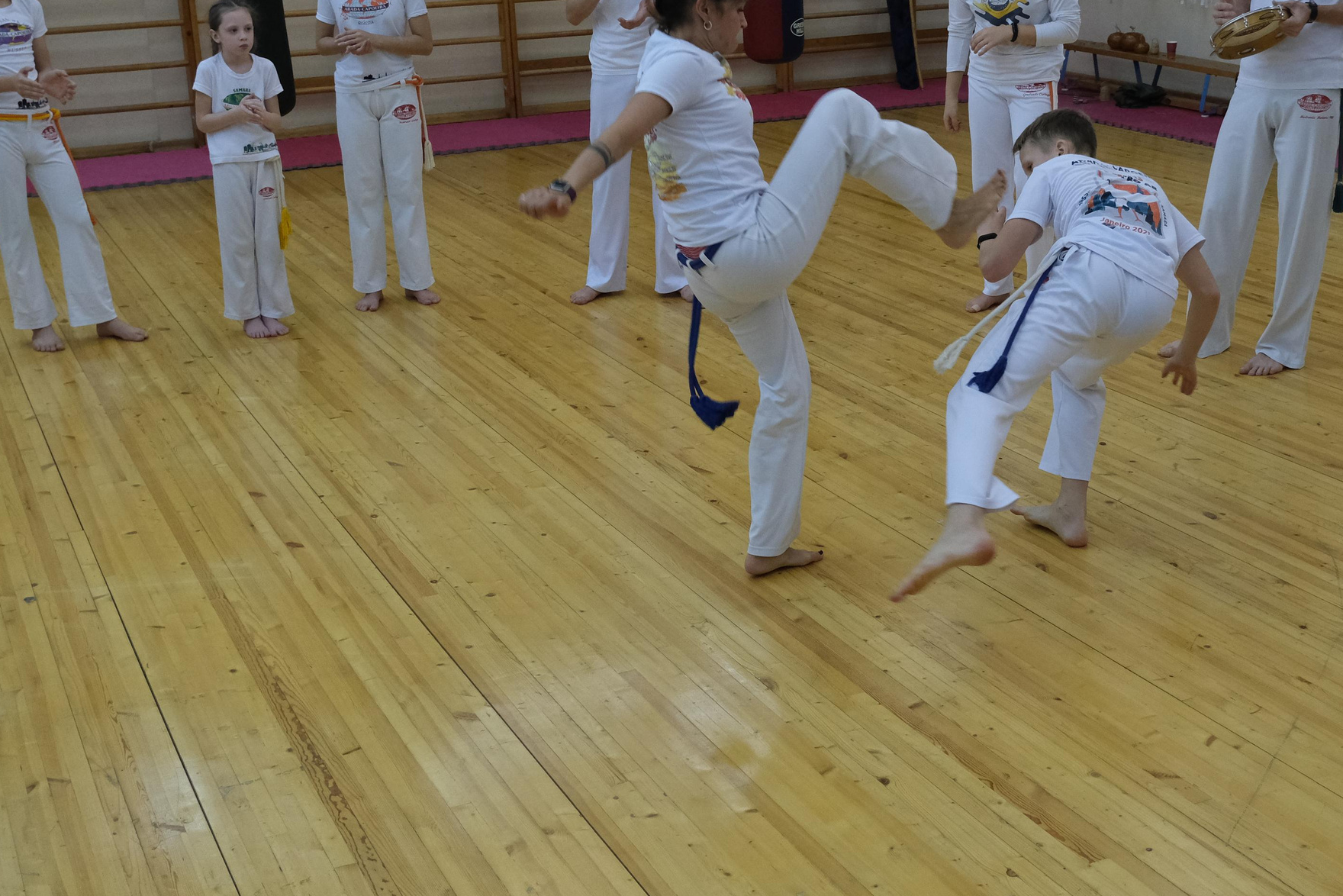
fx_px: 1791
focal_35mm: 48
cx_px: 804
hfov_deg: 40.9
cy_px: 390
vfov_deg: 28.1
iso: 2500
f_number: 4.2
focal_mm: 22.1
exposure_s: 1/320
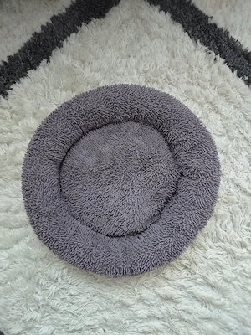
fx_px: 222
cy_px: 168
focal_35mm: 23
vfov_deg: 73.9
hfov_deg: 58.9
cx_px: 126
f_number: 1.8
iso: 320
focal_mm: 5.4
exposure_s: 1/100
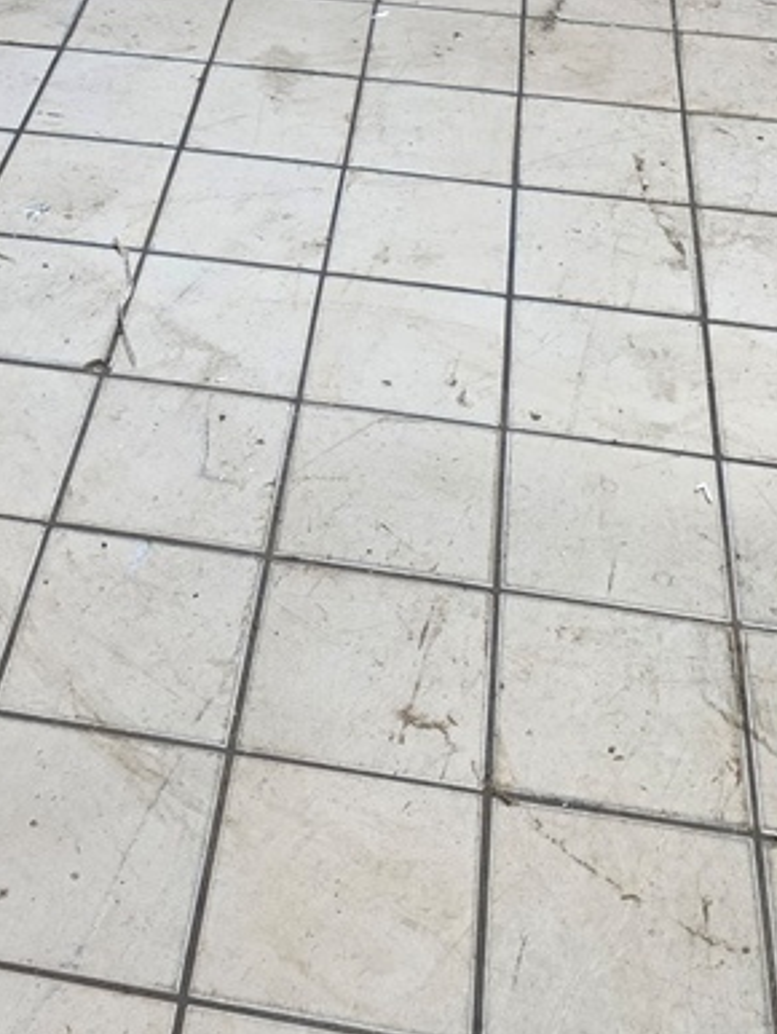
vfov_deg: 27.8
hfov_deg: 23.8
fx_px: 1824
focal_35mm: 61
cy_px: -204
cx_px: 180
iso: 800
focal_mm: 6.3
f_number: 1.7
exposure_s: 1/120
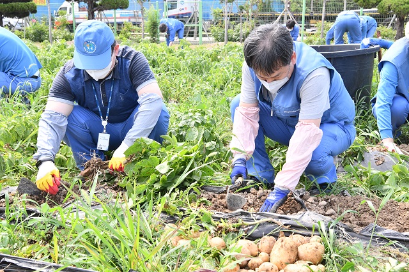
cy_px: 136
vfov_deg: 27.0
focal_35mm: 50
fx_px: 568
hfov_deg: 39.6
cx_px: 204
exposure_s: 1/800
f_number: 14
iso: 3200
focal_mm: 50
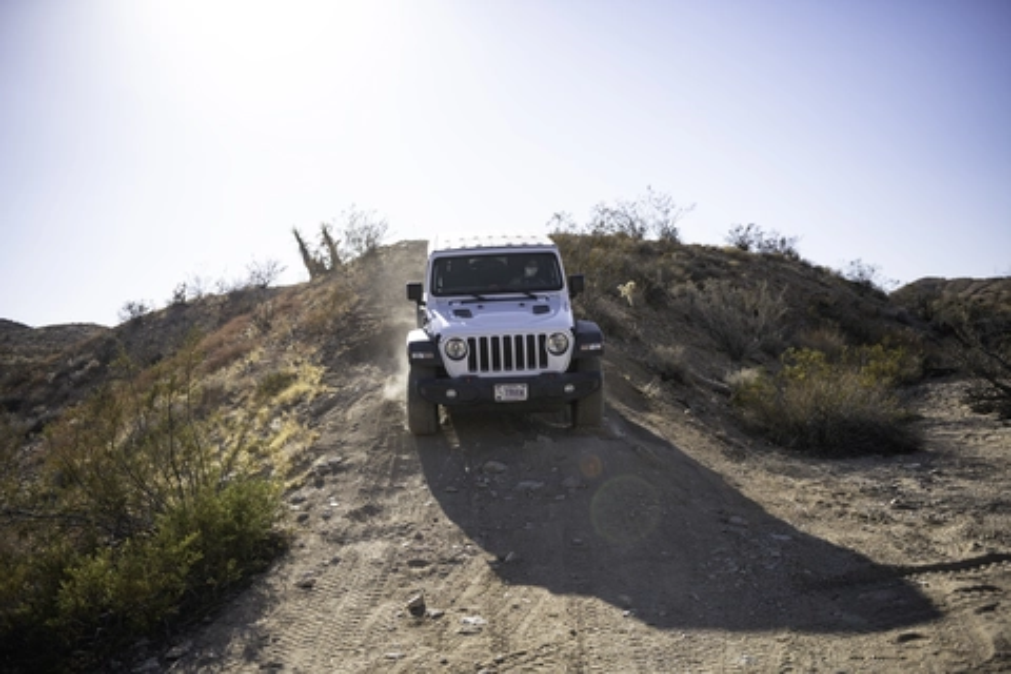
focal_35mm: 34
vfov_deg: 38.9
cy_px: 337
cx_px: 506
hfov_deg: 55.8
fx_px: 955
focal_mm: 34
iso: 100
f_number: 2.8
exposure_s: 1/2000
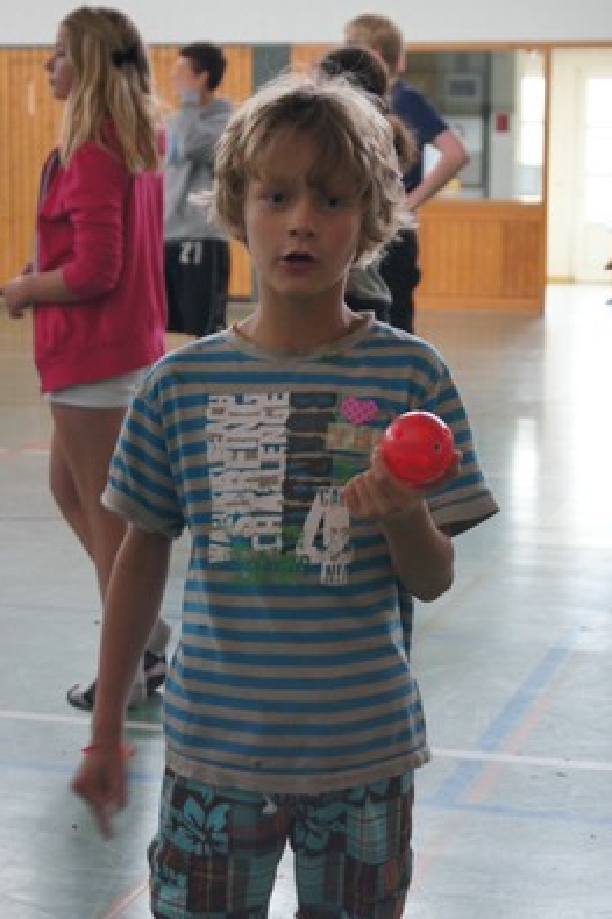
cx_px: 307
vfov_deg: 24.3
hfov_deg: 16.3
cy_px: 458
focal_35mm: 84
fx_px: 2131
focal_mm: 55
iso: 1600
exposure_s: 1/30
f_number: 5.6
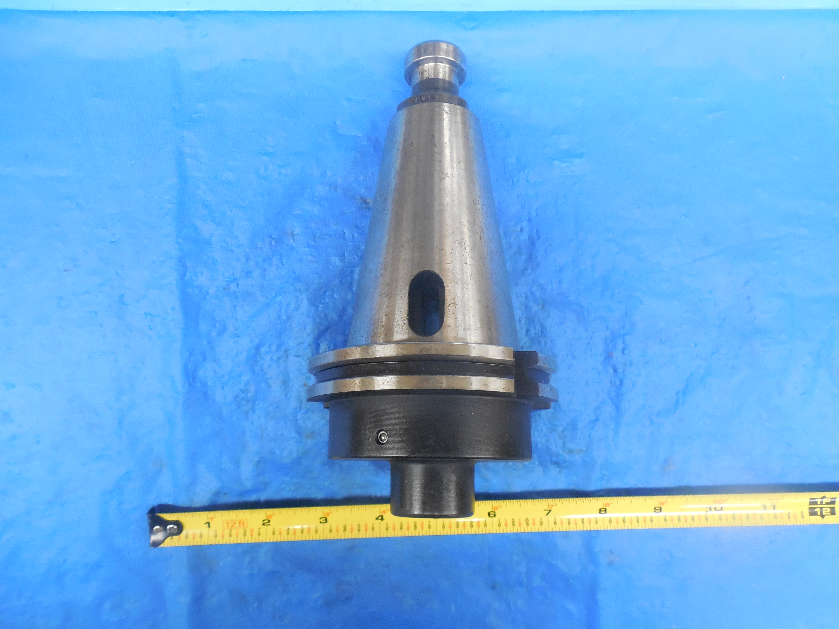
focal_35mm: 25
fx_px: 606
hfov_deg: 69.4
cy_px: 314
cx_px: 420
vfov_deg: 54.9
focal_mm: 4.5
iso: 400
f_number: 3.3
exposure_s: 1/15
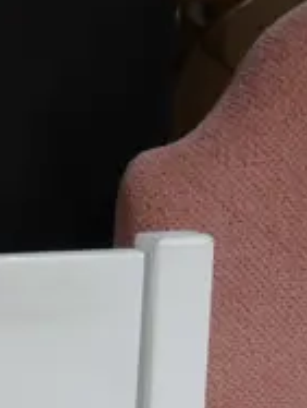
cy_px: 1071
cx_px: -151
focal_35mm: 164
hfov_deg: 8.9
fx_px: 1933
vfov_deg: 10.0
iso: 250
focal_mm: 15
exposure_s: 1/60
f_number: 3.6
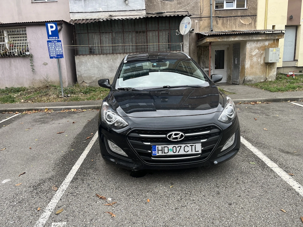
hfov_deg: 67.3
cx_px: 152
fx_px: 228
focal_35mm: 26
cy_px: 114
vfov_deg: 53.1
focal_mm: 5.1
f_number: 1.6
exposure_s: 1/173
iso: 40
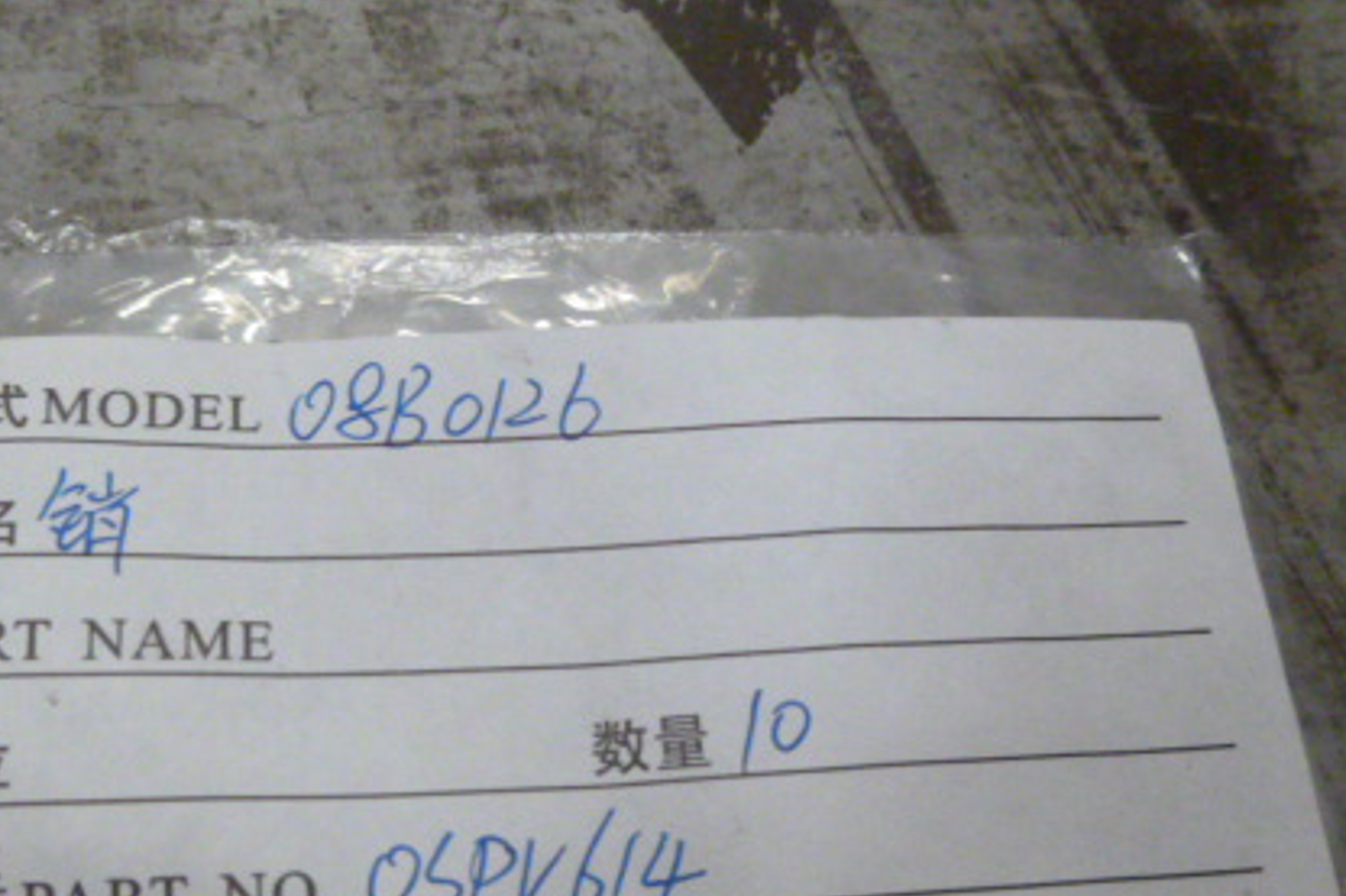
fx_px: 1495
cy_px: 556
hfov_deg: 48.1
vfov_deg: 33.2
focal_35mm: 40
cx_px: 527
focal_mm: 4.5
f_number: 3.1
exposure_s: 1/30
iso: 800
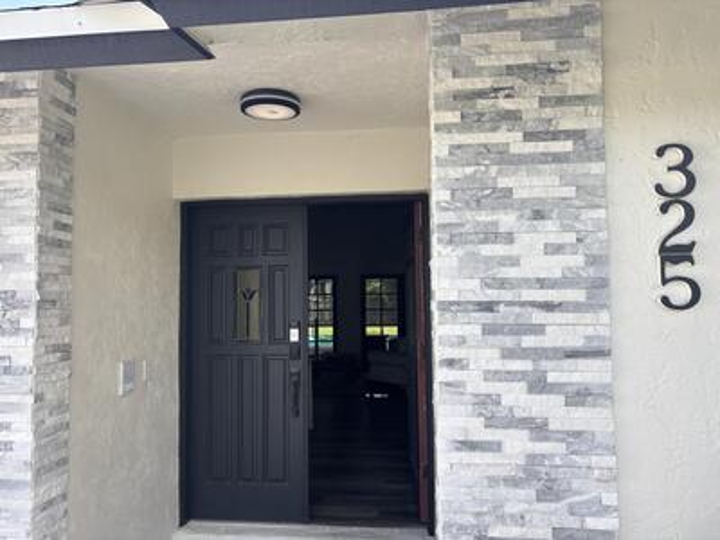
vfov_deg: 53.1
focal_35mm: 26
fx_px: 541
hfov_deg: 67.3
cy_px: 270
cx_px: 360
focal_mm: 5.96
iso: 50
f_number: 1.6
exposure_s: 1/742
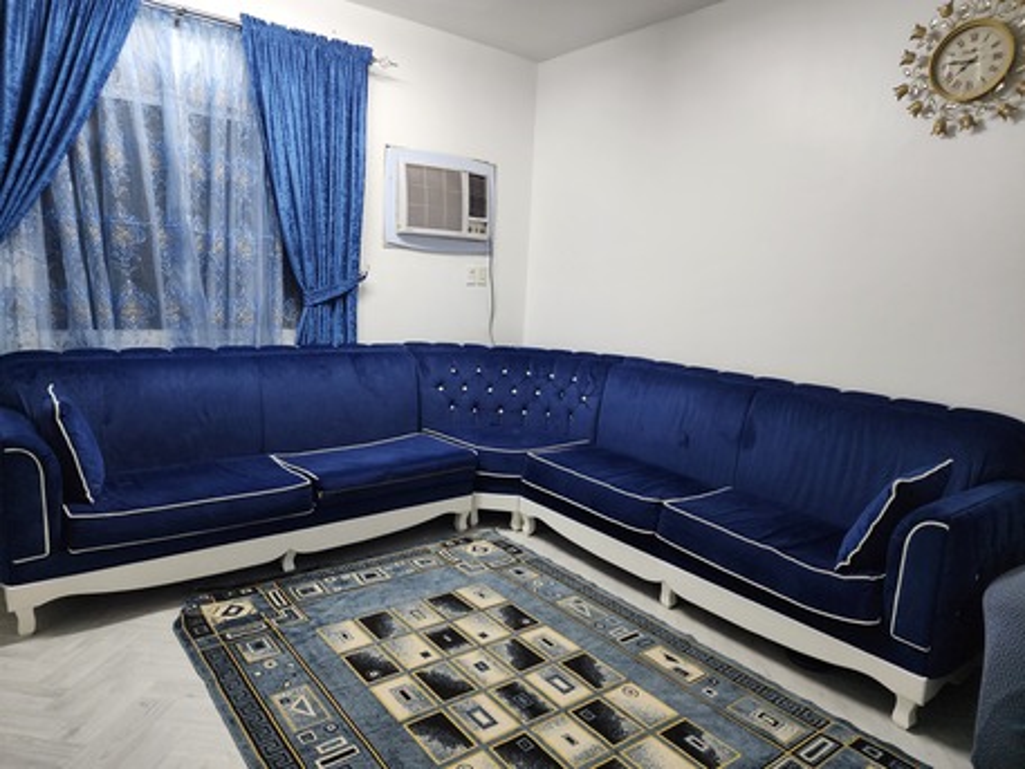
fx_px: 681
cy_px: 384
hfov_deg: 73.9
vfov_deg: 58.9
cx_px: 512
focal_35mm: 23
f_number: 1.8
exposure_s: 1/100
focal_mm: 6.4
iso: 500
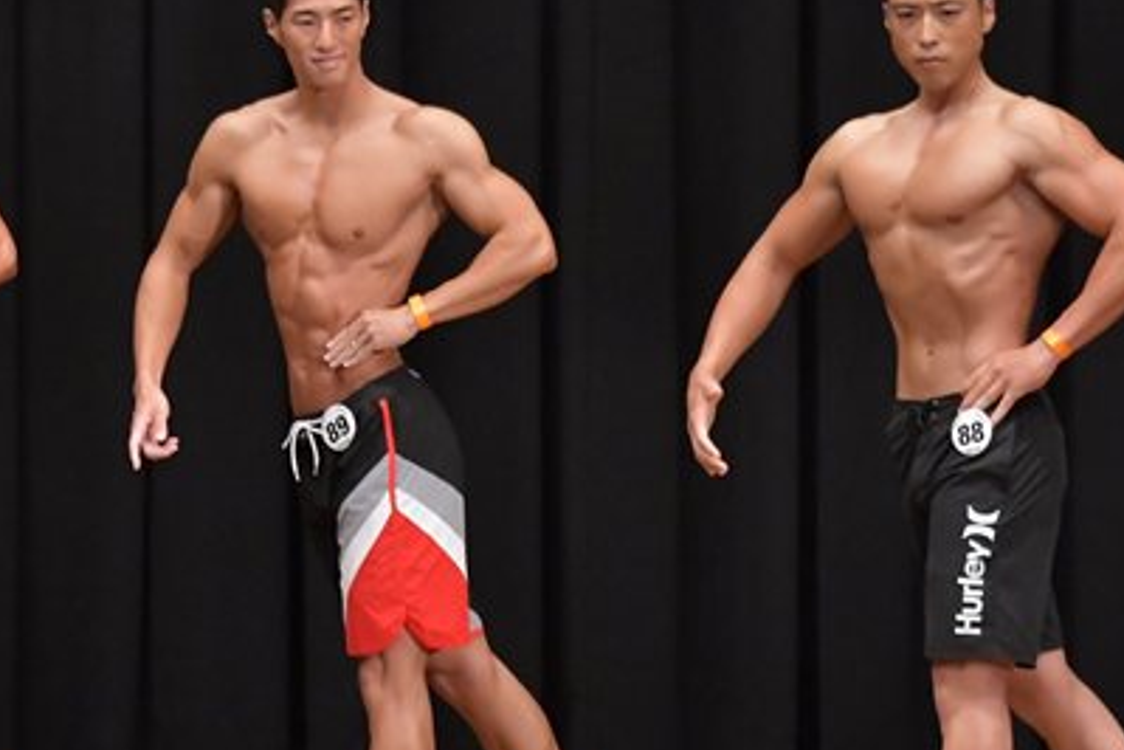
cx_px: 393
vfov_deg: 3.8
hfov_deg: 5.7
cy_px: 485
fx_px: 11333
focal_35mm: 363
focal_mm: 125
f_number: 5.6
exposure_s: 1/400
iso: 6400
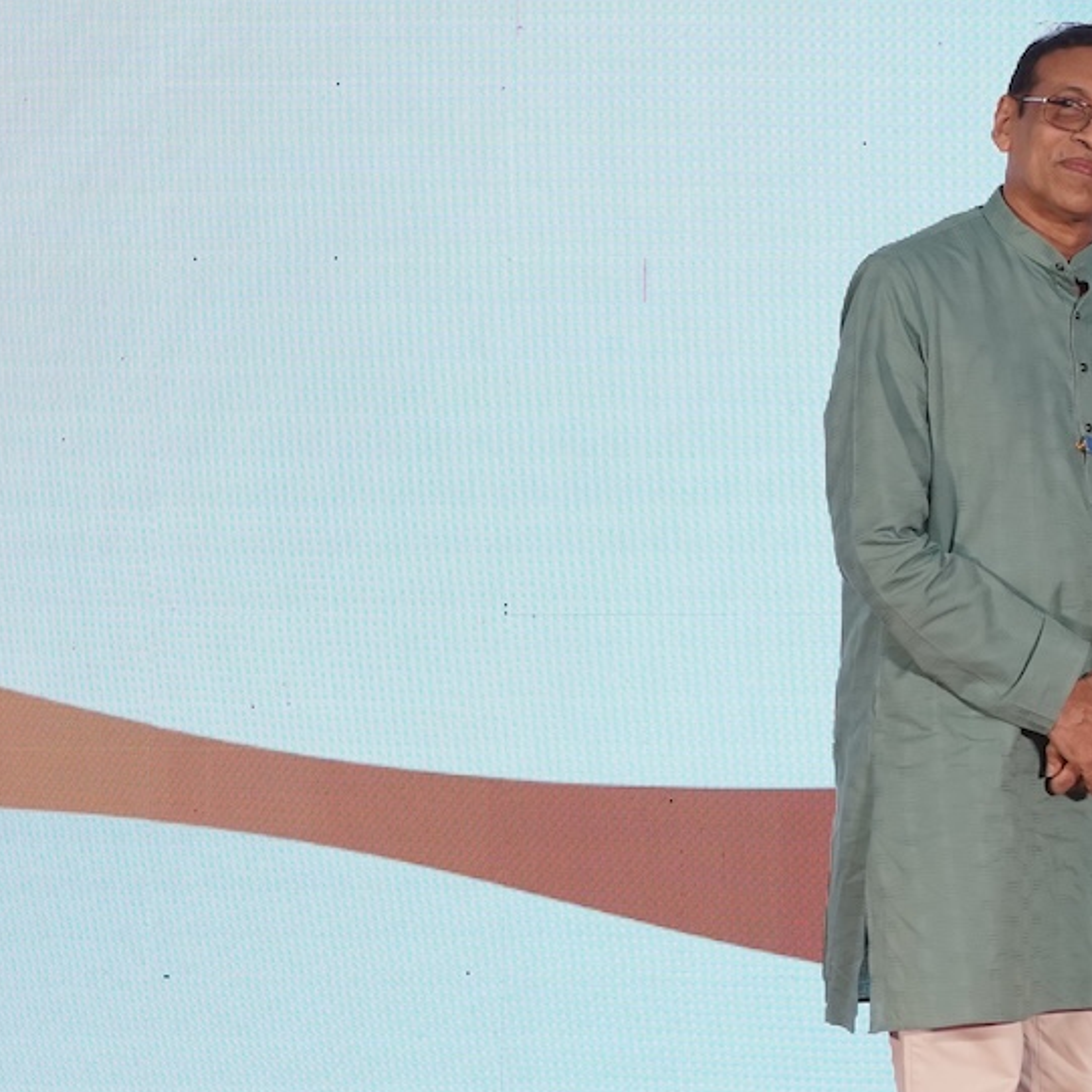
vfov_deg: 13.1
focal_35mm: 133
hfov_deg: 12.4
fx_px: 4747
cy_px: 513
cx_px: 1687
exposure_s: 1/200
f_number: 5.6
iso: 2000
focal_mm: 47
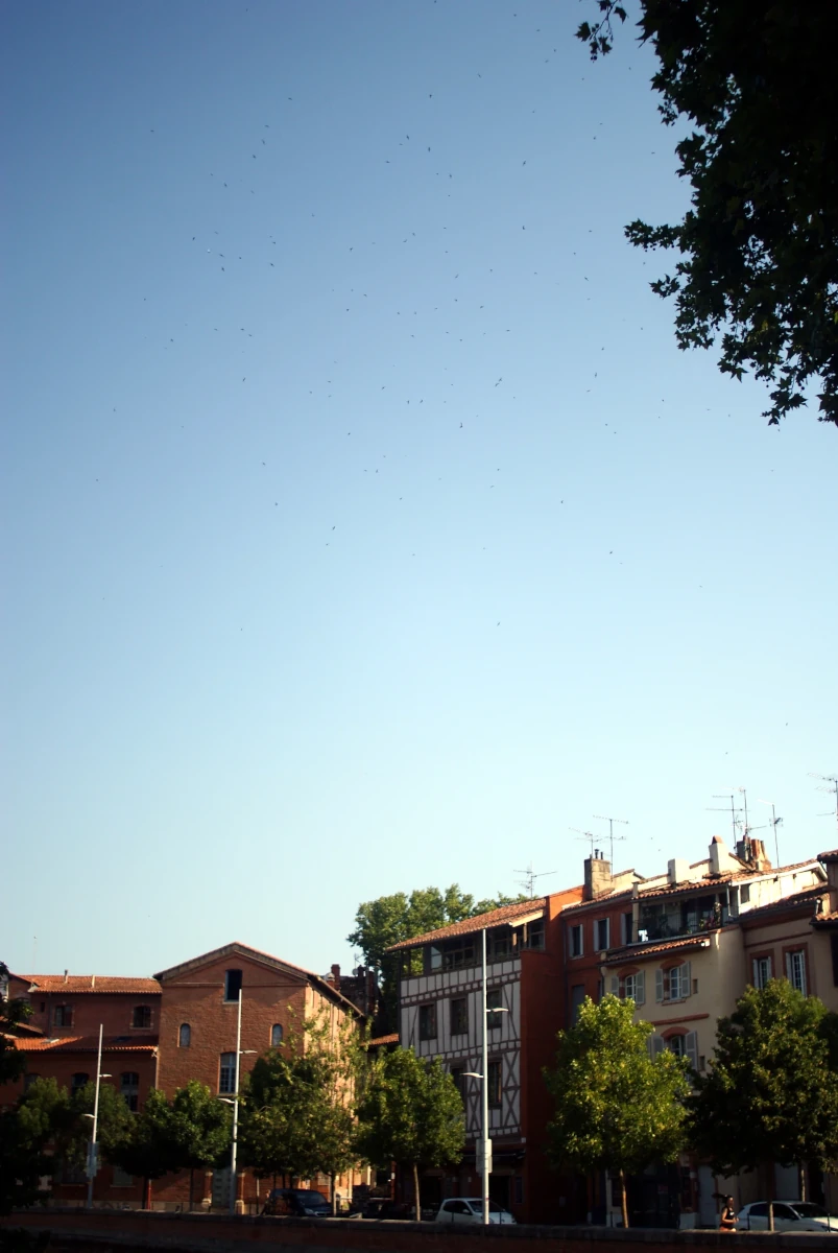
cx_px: 419
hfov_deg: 32.0
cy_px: 626
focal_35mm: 42
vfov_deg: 46.4
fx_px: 1463
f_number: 2.8
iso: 100
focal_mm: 28
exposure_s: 1/2000
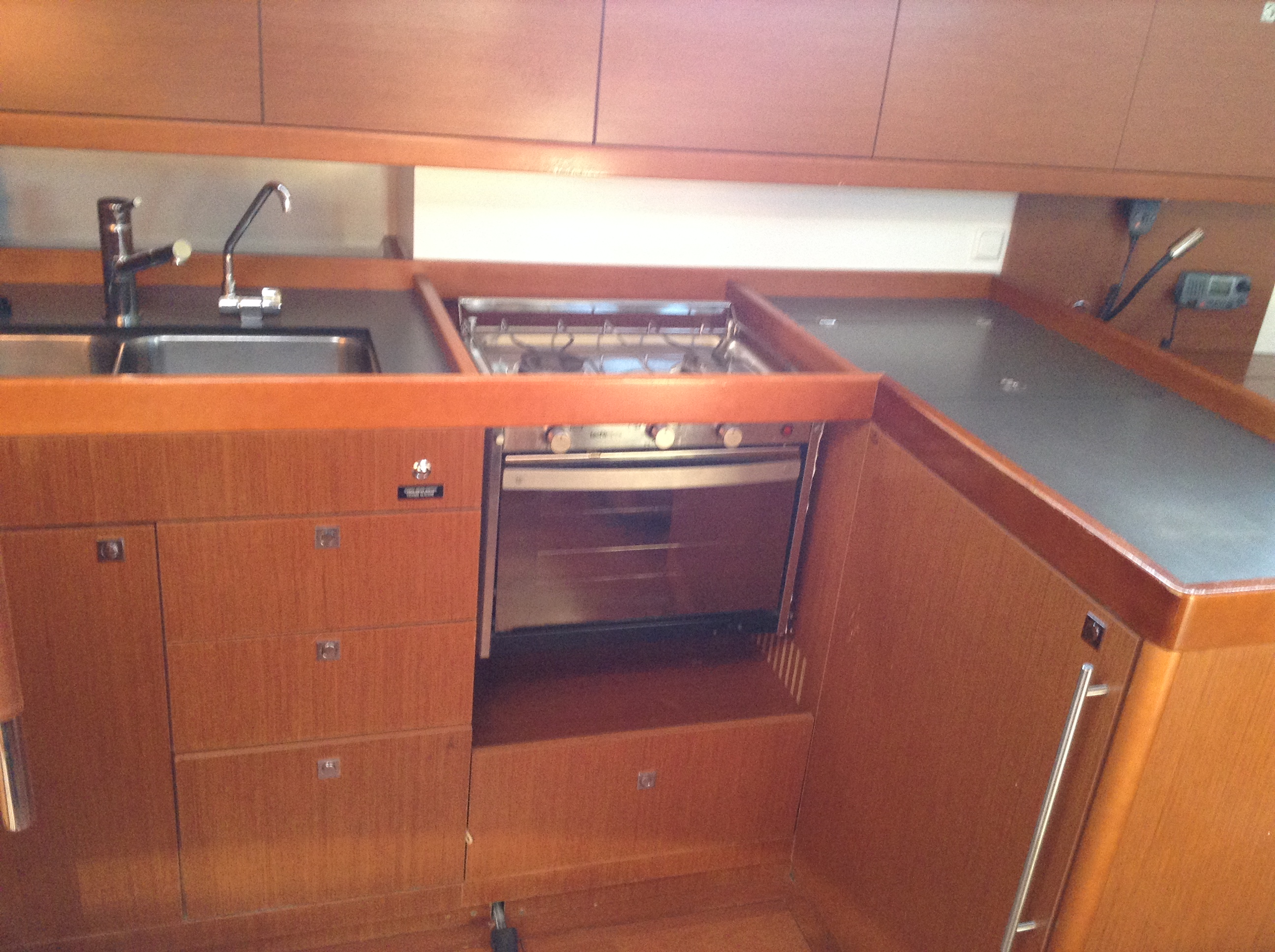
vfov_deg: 42.8
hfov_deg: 55.4
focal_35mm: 33
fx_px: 1214
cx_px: 638
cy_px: 476
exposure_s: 1/24
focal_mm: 3.3
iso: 125
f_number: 2.4
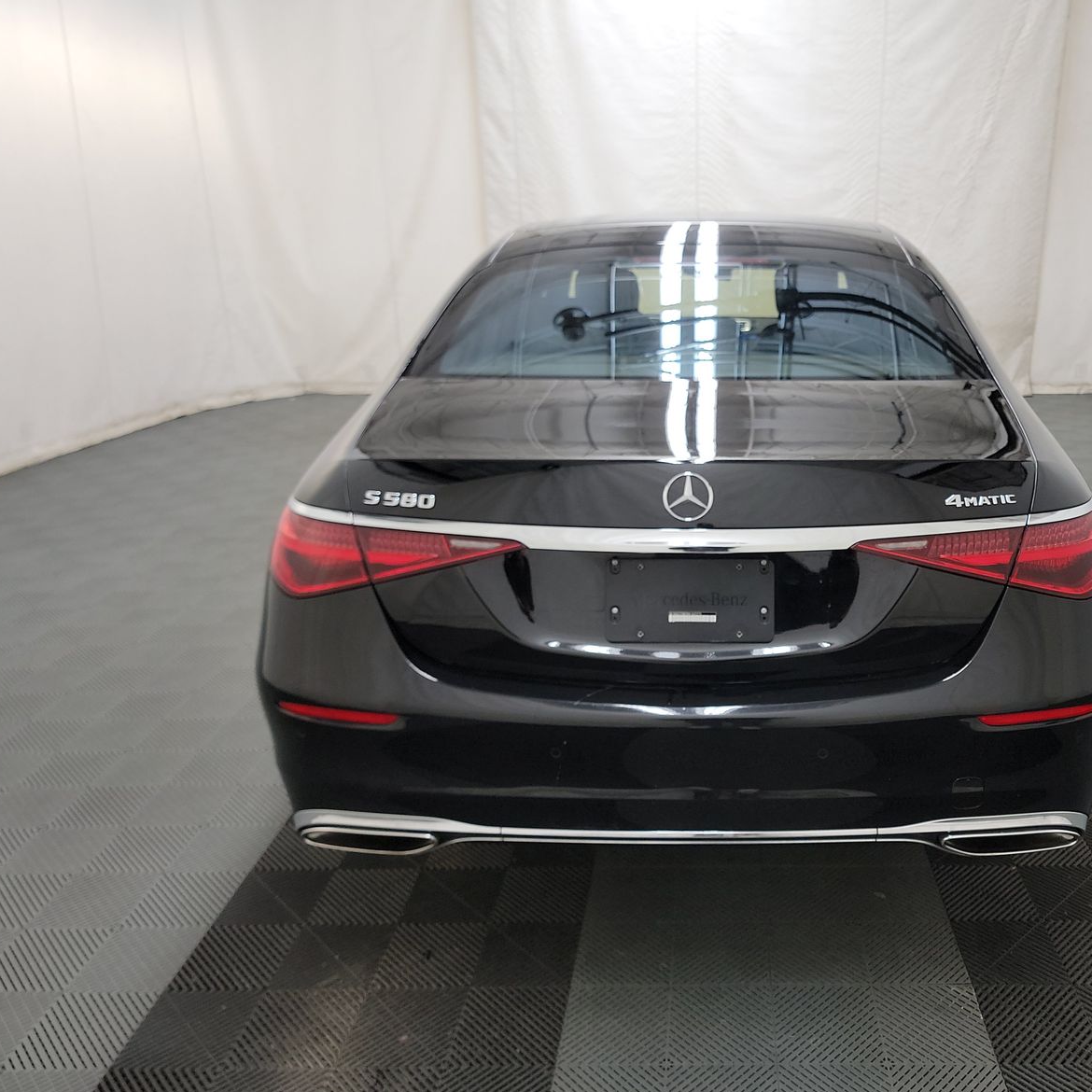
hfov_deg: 54.8
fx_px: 1035
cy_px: 538
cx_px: 704
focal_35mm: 29
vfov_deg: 55.6
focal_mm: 6.7
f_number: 1.8
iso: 248
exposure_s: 1/59
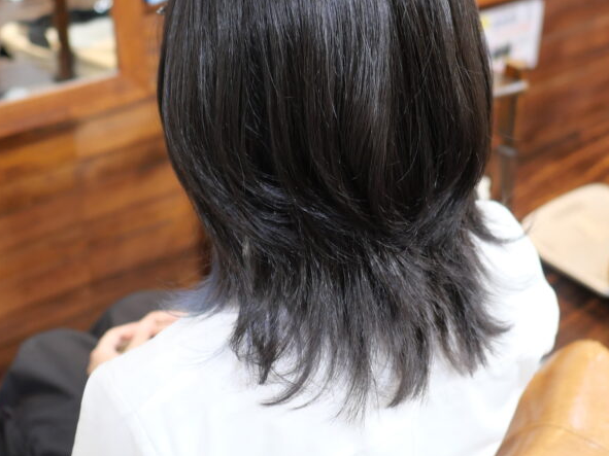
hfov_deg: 36.8
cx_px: 337
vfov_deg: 27.8
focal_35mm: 52
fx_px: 915
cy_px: 147
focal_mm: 15
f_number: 1.7
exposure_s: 1/60
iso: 500
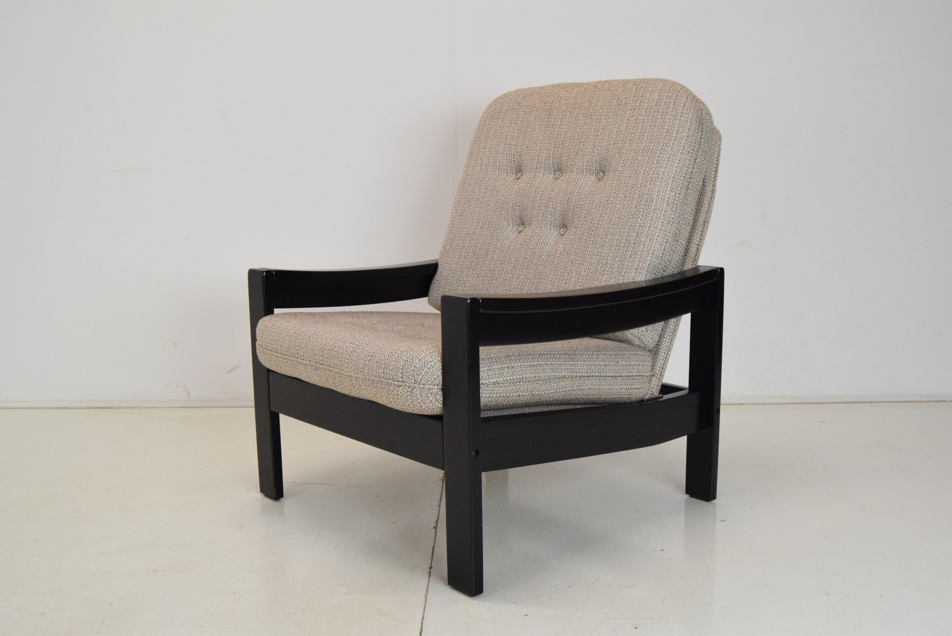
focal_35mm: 34
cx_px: 476
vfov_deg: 38.4
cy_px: 318
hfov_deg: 55.1
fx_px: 913
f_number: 7.1
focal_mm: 23
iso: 1600
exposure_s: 1/200
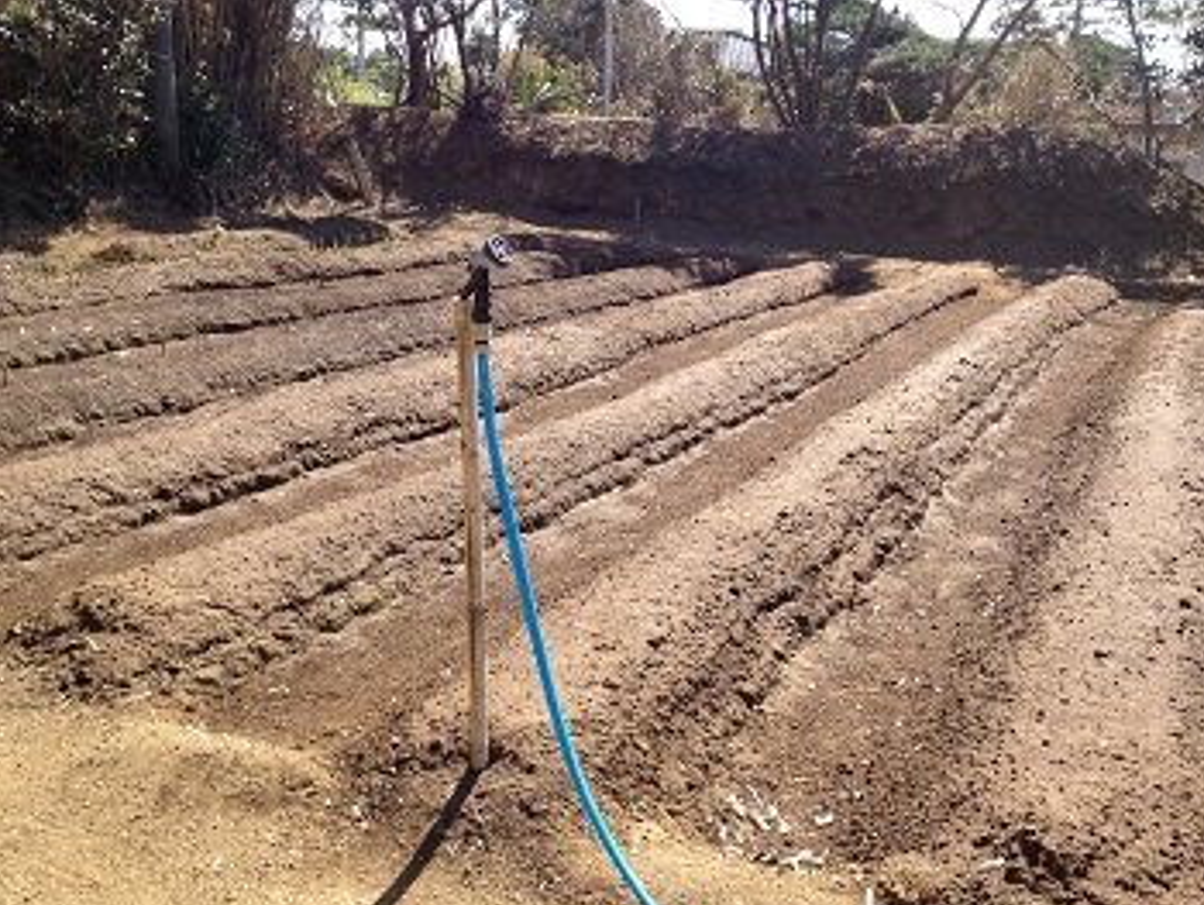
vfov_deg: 35.9
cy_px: 513
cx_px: 571
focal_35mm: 40
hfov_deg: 46.8
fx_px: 1392
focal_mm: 4.28
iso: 50
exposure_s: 1/613
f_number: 2.4
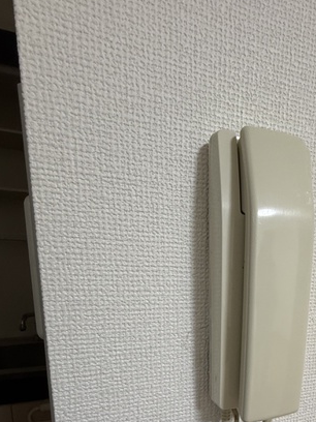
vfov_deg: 67.3
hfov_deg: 53.3
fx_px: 292
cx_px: 250
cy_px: 313
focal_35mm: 24
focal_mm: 2.22
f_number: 2.2
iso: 200
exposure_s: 1/50
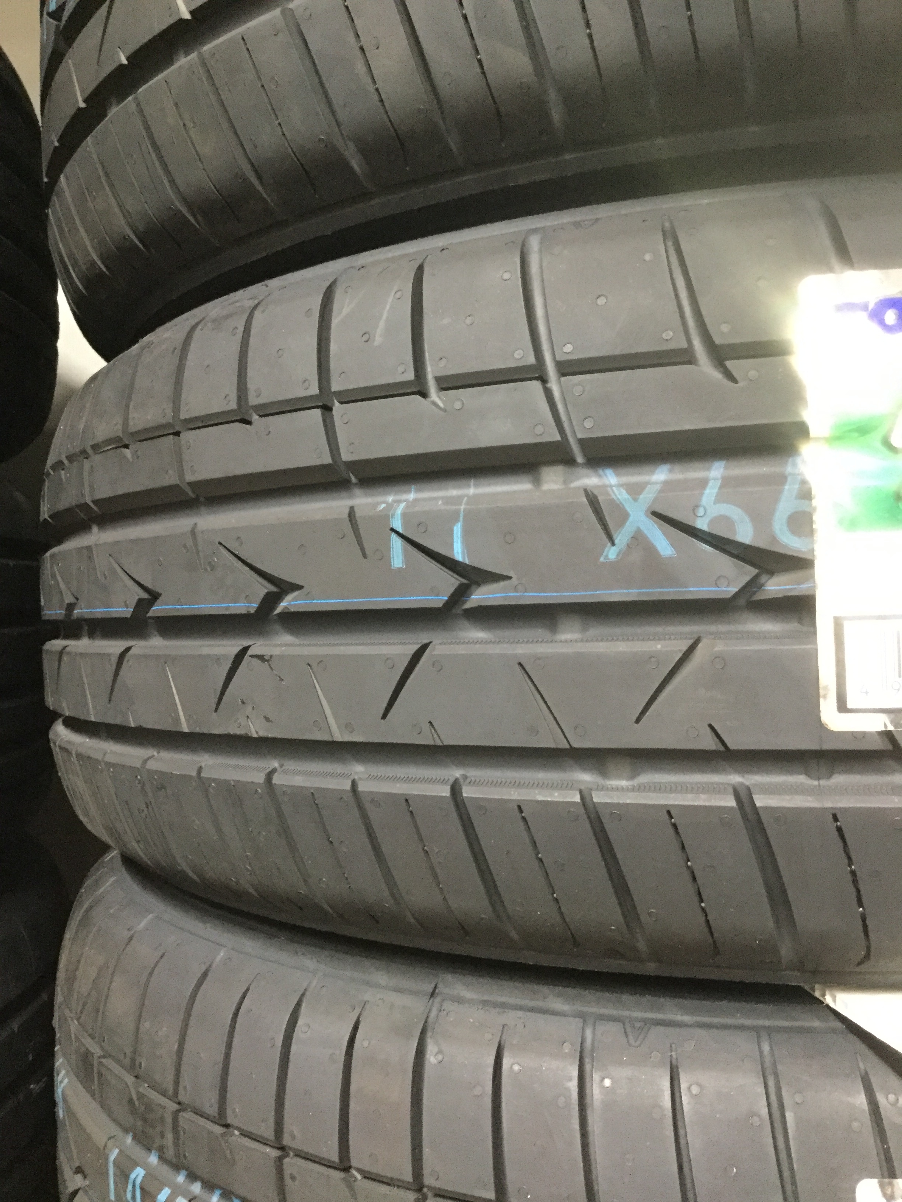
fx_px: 1077
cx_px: 451
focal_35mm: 31
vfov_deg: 58.4
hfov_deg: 45.4
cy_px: 601
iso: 500
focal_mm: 3.3
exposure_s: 1/15
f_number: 2.4
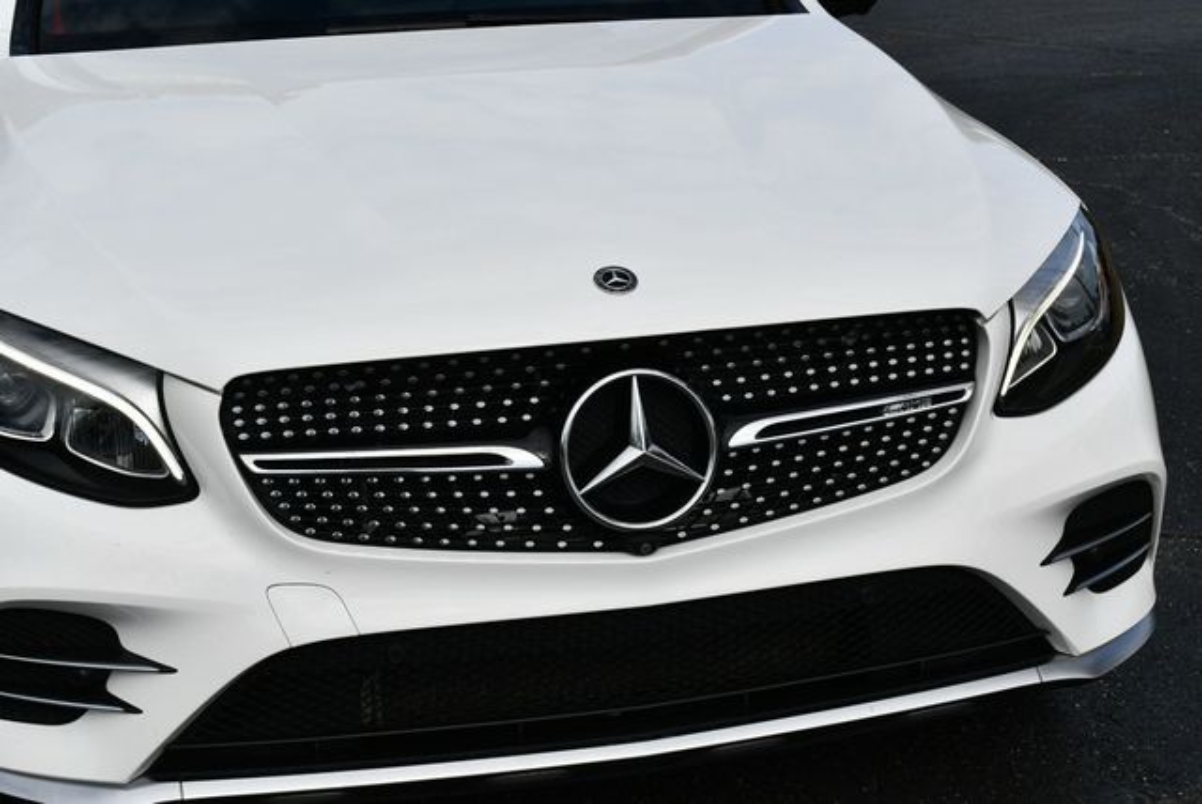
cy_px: 402
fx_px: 2139
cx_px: 601
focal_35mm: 64
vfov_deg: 21.3
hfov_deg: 31.4
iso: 100
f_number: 9
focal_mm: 32
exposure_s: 1/320
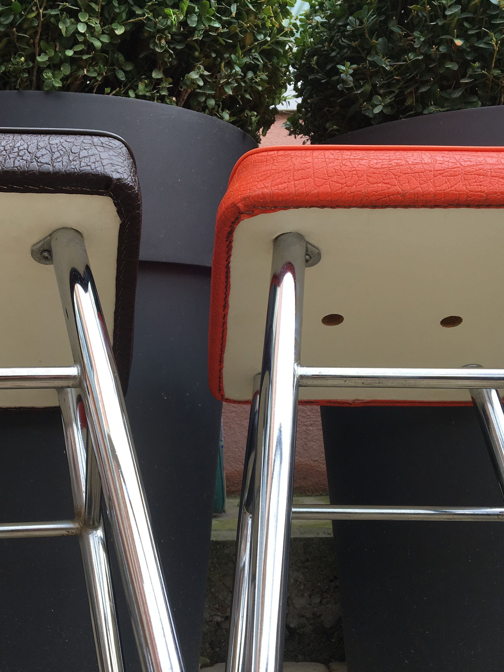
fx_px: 757
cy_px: 336
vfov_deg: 47.9
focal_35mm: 39
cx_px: 172
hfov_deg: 36.5
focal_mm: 4.15
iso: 25
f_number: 2.2
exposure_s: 1/100
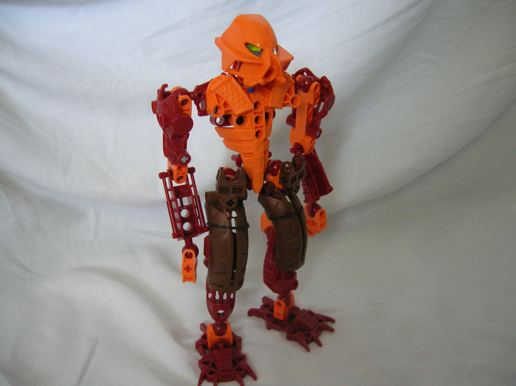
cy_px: 193
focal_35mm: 34
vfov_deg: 41.7
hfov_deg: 54.0
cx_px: 258
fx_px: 506
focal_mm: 5.7
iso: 153
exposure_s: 1/4.1
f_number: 2.9
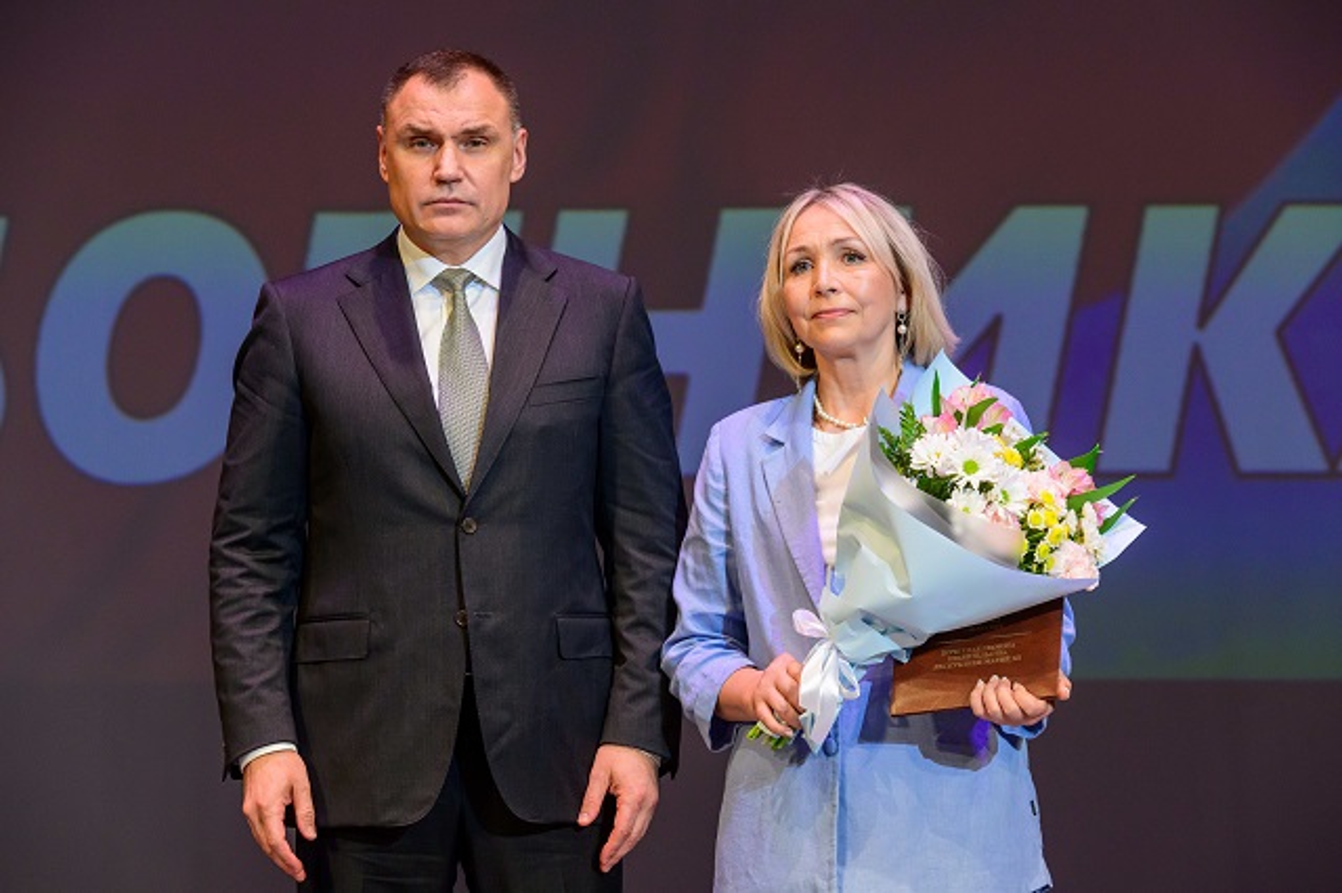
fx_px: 5589
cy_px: 446
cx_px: 671
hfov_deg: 13.7
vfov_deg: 9.1
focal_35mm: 150
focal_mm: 150
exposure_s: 1/200
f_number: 5.6
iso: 4000
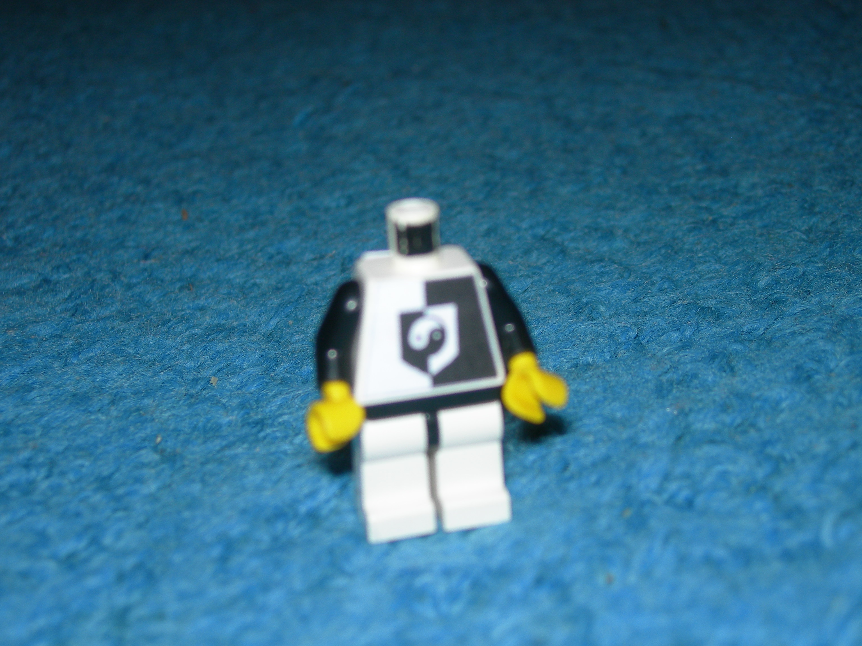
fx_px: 1519
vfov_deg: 24.0
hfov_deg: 31.7
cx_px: 431
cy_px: 323
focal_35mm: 61
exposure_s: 1/60.1
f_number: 3.5
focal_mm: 12.7
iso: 50
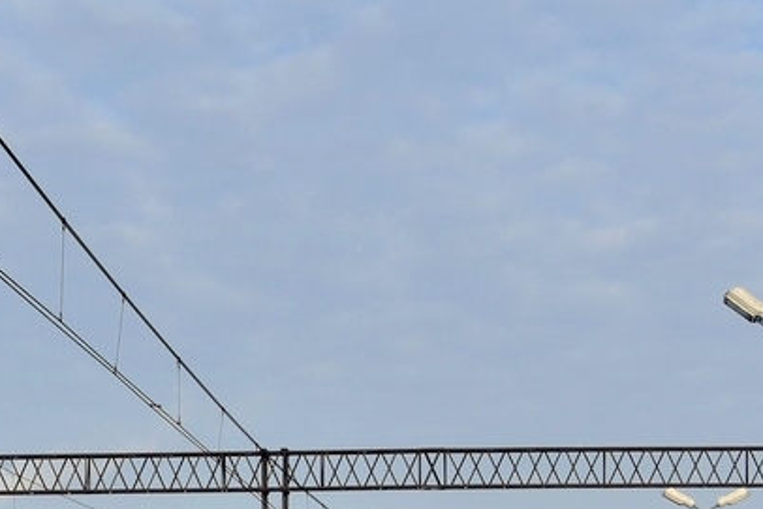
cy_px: 627
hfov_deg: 16.5
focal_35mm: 124
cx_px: 349
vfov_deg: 10.9
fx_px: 2629
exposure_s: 1/320
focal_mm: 28
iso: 100
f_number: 9
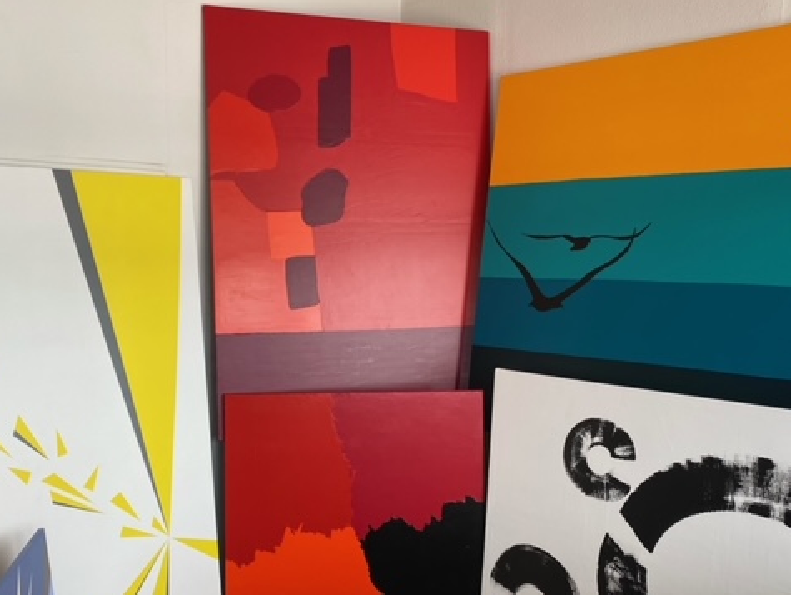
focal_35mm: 35
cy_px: 327
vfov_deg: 40.7
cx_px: 378
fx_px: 800
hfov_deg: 52.6
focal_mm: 4.25
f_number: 1.8
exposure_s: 1/121
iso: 64
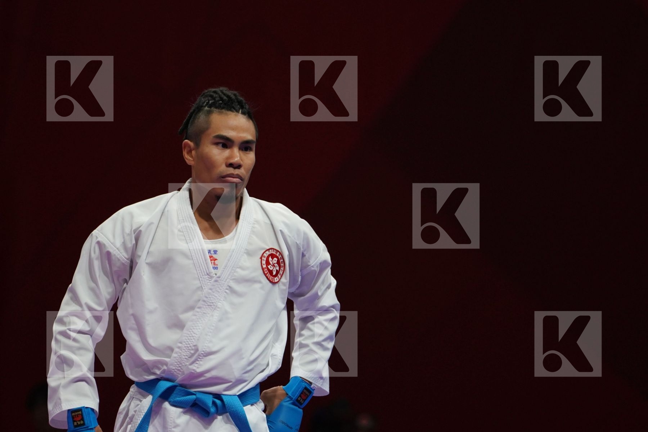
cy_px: 216
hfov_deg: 5.2
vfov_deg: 3.5
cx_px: 324
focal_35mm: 393
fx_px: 7073
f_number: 4
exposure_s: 1/1000
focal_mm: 262
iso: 1600
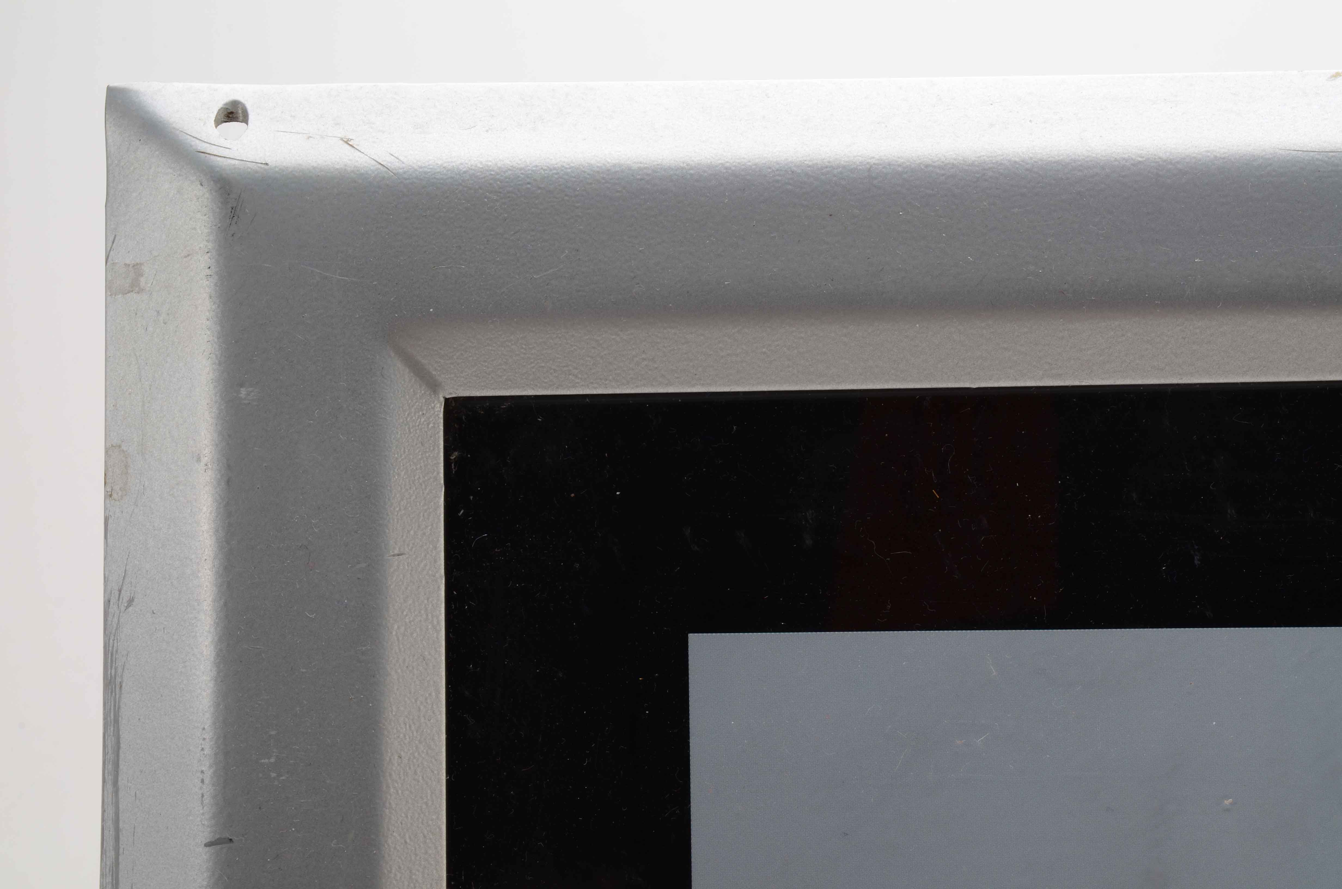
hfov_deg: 24.7
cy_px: 444
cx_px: 671
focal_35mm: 82
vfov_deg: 16.5
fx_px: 3069
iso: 100
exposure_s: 1/160
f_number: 22
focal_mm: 55
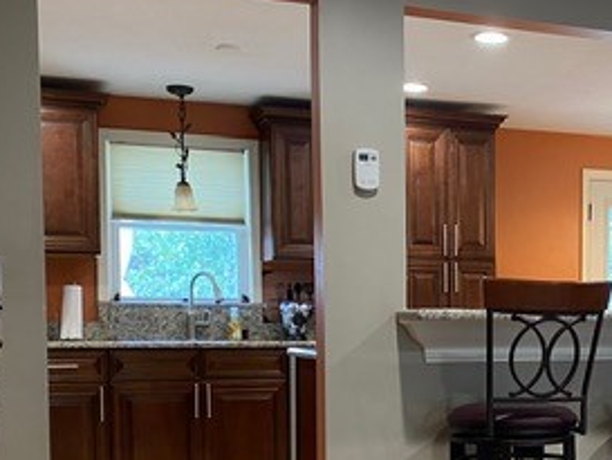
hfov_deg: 30.7
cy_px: 411
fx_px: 1079
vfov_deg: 23.4
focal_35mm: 61
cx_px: 509
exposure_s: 1/60
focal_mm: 4.25
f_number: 1.8
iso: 160
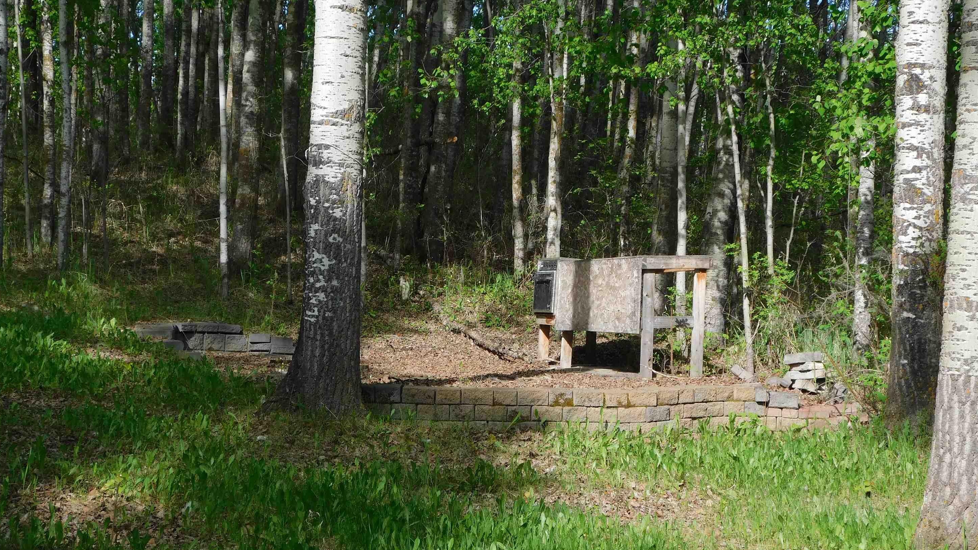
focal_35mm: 68
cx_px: 475
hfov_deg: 31.0
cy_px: 301
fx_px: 1763
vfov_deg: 17.7
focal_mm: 10.4
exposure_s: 1/400
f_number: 4
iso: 125
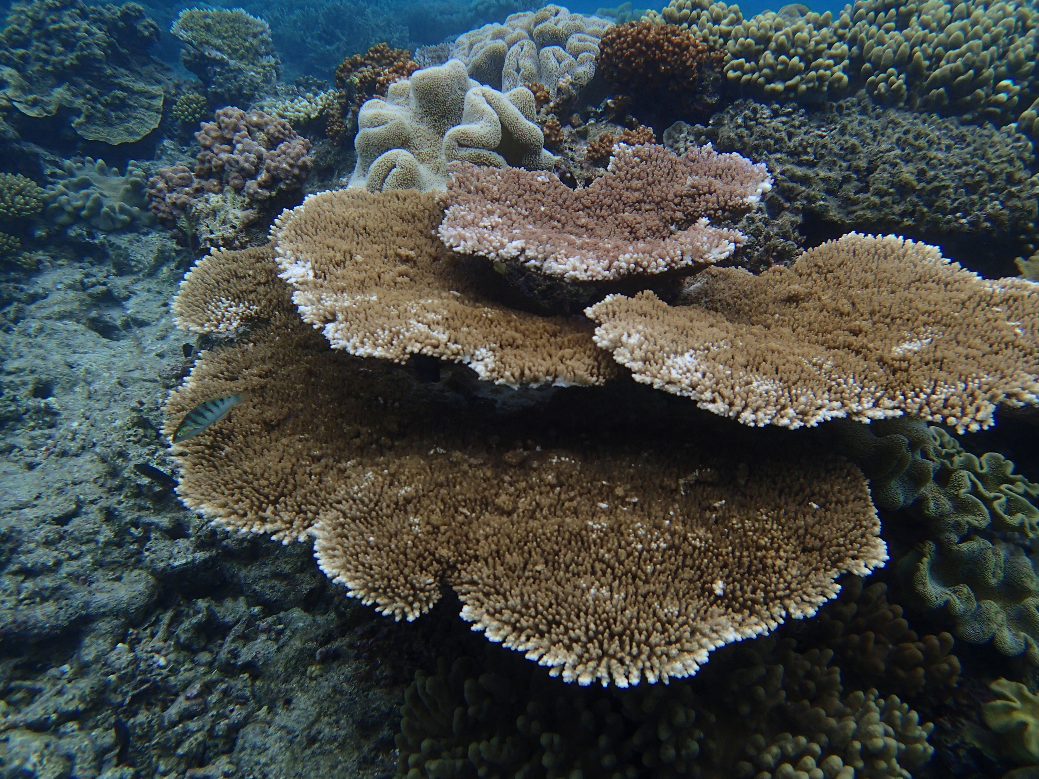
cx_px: 520
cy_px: 390
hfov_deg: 69.4
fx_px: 750
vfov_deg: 54.9
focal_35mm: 25
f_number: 2.8
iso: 100
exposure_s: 1/640
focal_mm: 4.5
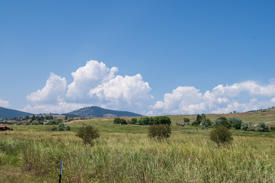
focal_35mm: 42
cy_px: 92
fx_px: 321
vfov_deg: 31.9
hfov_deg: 46.4
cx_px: 138
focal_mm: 42
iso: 100
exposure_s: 1/500
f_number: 8
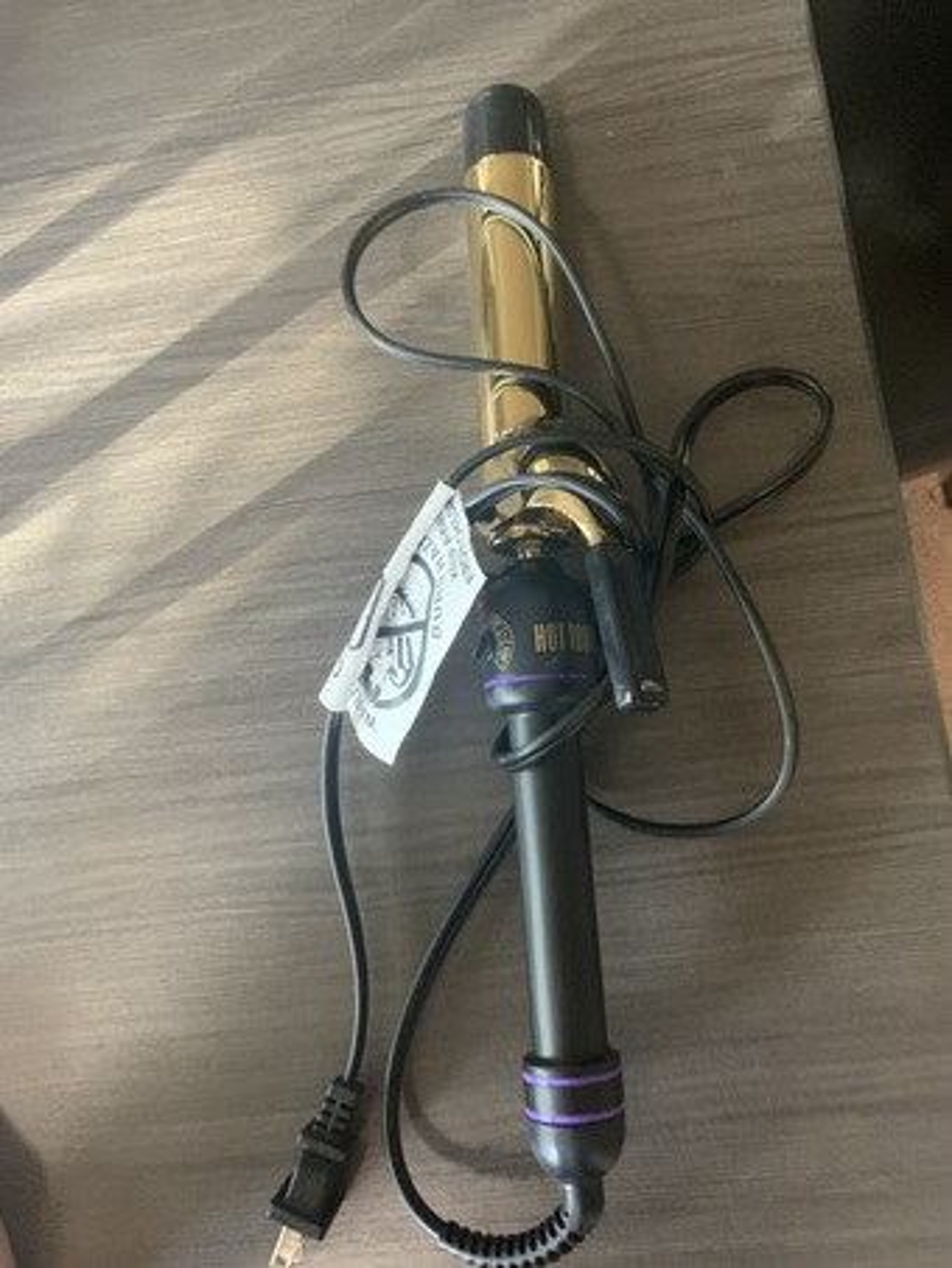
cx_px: 476
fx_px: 953
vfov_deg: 67.3
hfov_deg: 53.1
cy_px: 634
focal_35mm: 26
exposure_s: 1/30
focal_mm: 4.25
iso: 500
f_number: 1.8
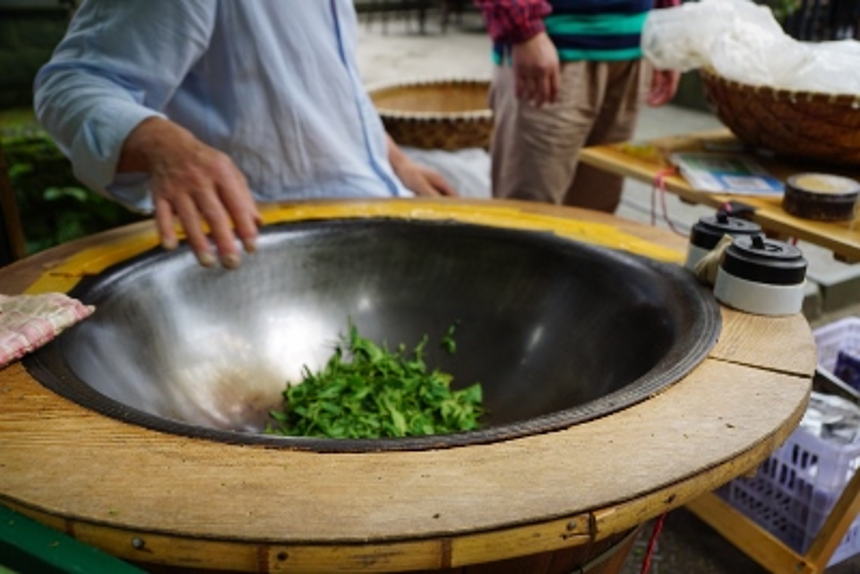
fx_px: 789
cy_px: 287
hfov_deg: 57.2
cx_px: 430
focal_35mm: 33
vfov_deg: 40.0
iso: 100
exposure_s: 1/80
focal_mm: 22
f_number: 4.5
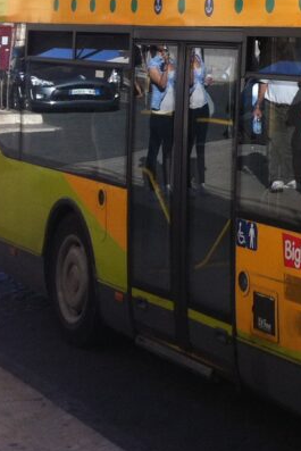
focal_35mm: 107
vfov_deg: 18.6
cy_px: 7
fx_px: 1341
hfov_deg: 11.5
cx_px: 614
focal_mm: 3.85
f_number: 2.8
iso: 80
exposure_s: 1/511
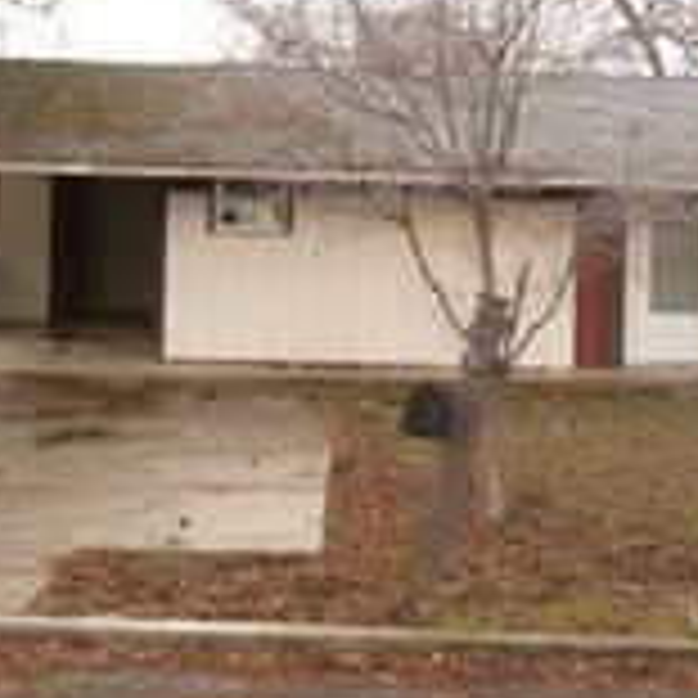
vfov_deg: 27.0
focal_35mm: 63
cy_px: 194
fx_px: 1437
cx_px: 527
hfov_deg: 26.9
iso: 100
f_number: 3.5
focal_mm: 5.2
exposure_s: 1/100
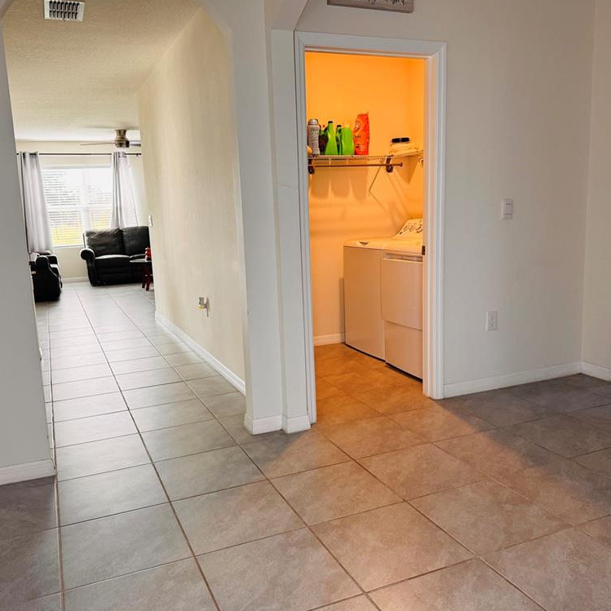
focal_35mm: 29
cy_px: 306
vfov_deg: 55.6
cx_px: 292
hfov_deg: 55.6
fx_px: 579
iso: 125
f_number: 1.78
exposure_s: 1/120
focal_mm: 6.76
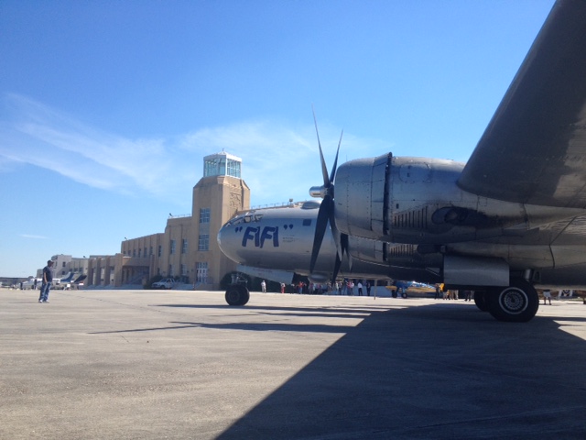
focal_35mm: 35
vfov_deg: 40.7
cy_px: 220
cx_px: 293
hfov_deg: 52.6
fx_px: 593
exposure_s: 1/1416
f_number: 2.4
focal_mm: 4.28
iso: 50
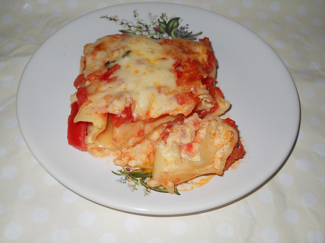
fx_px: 385
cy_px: 122
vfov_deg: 35.1
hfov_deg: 45.8
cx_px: 162
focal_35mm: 41
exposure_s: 1/30
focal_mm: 6.72
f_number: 5.5
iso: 80
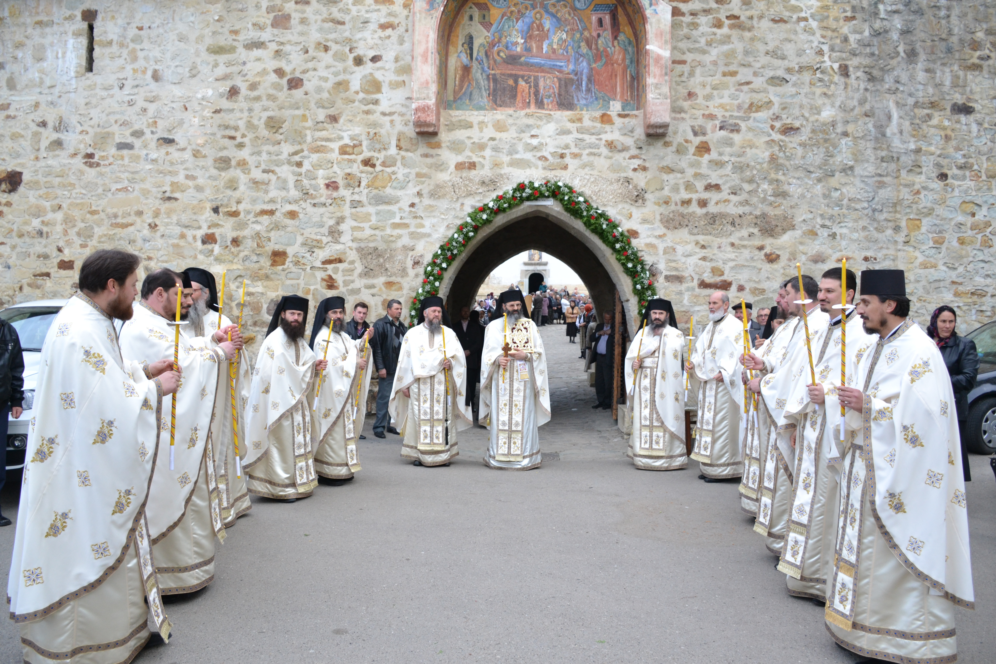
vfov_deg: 47.9
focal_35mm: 27
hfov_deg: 67.4
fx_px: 747
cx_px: 498
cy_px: 332
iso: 800
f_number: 4.5
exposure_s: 1/640
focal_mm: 18
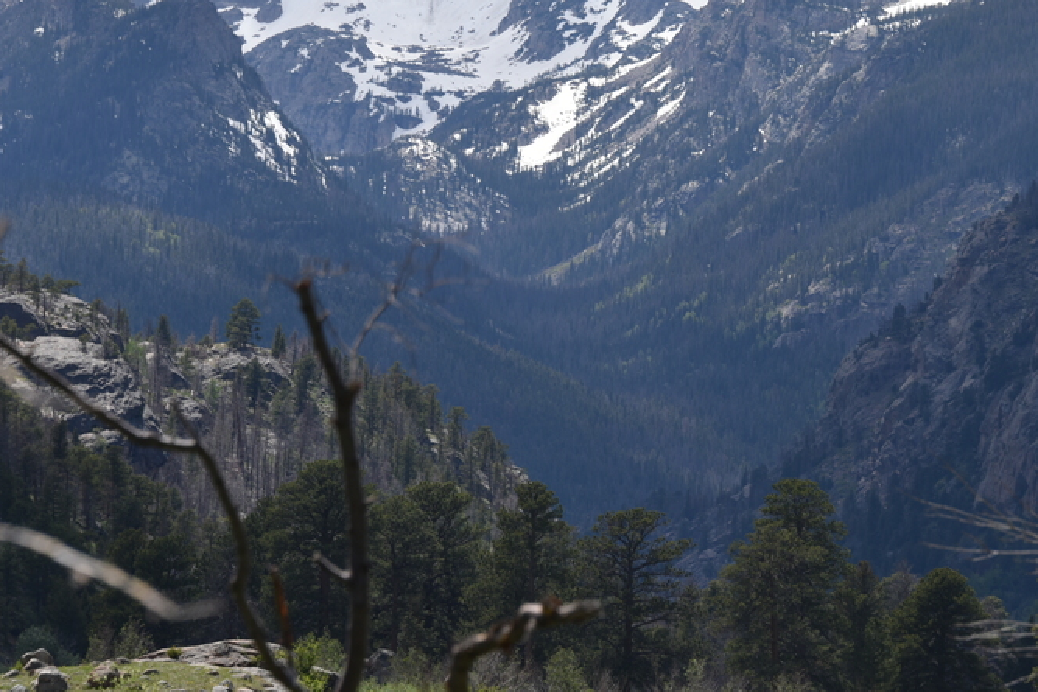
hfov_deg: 7.9
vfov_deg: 5.3
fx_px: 7469
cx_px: 879
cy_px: 235
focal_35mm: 259
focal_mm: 135
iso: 100
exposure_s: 1/320
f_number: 8
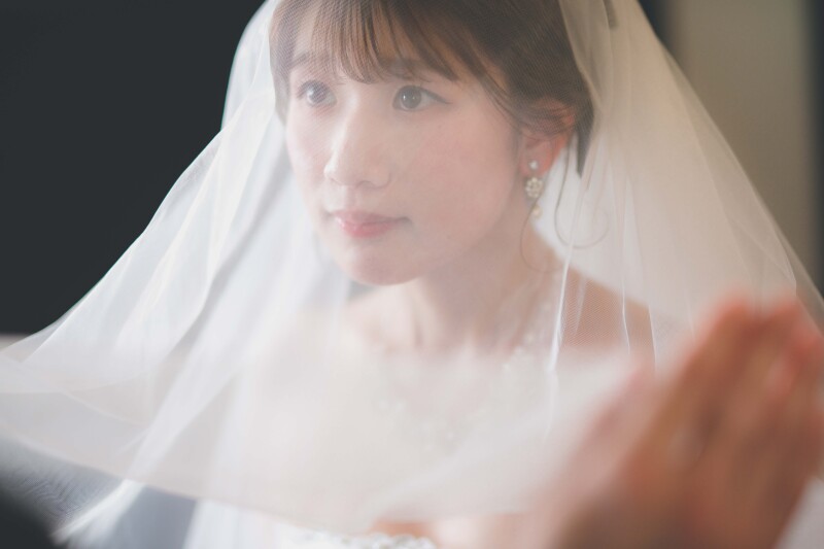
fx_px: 1716
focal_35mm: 75
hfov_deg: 27.0
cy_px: 274
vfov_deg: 18.2
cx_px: 412
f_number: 1
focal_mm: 50
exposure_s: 1/250
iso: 500
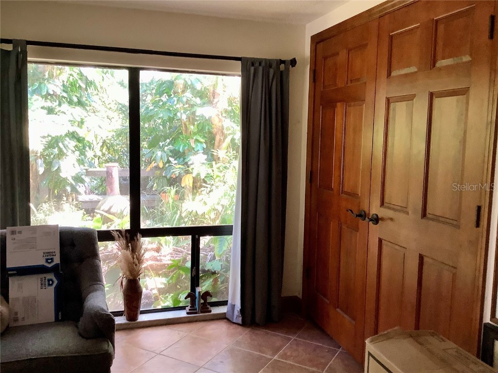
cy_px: 186
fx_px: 446
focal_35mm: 31
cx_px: 249
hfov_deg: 58.4
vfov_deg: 45.4
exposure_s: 1/60
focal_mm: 3.3
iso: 160
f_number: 2.4
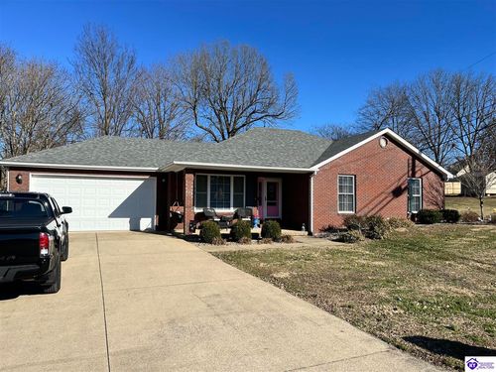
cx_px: 248
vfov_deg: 53.1
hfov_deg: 67.3
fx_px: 373
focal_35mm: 26
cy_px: 186
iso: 50
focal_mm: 5.1
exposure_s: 1/3413
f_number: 1.6
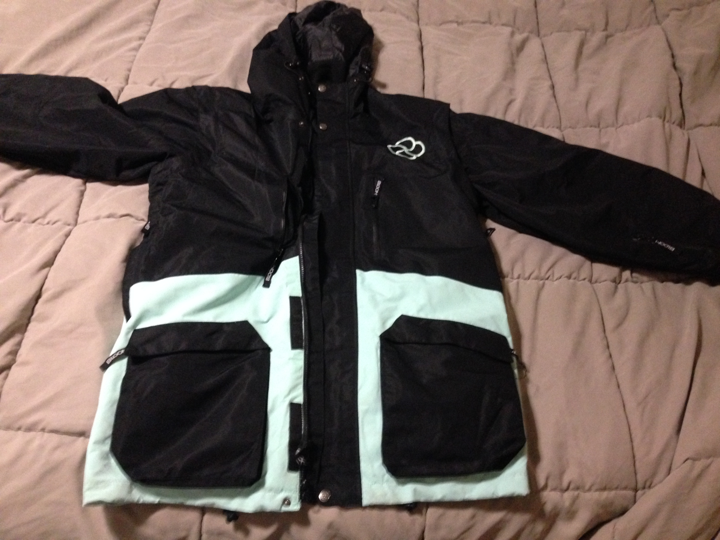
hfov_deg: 55.4
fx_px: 686
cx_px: 360
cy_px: 270
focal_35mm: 33
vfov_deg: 42.9
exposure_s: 1/15
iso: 500
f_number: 2.4
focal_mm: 4.12
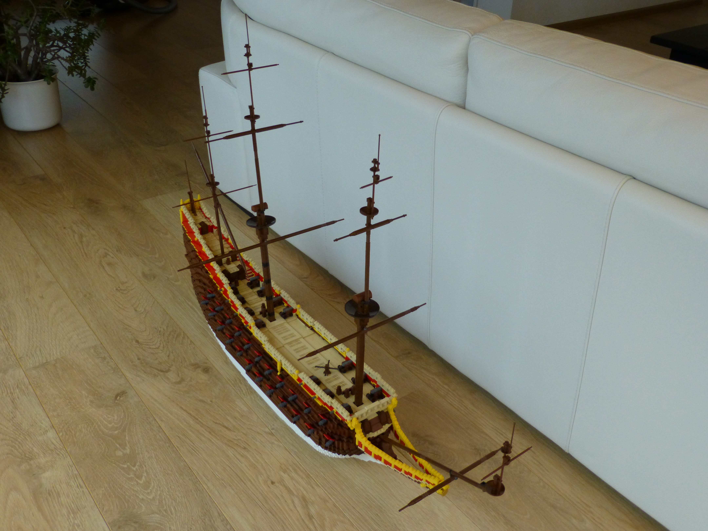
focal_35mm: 34
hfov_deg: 54.0
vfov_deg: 41.8
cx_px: 354
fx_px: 695
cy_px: 266
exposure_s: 1/60
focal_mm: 6.1
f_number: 3.7
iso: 320
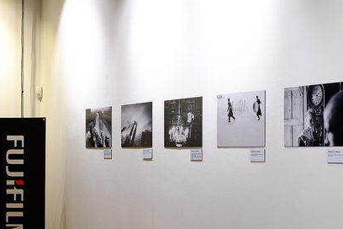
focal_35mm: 78
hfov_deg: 26.0
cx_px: 167
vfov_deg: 17.4
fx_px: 743
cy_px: 164
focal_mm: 35
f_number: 3.6
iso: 800
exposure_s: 1/125
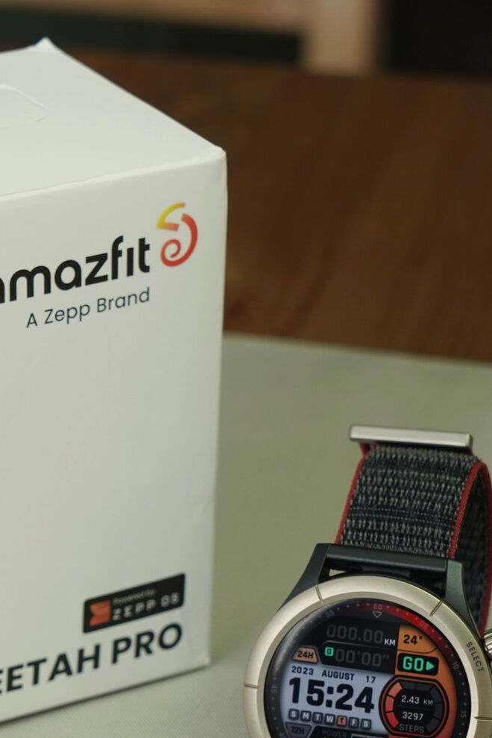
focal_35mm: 128
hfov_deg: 10.7
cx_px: 96
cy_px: 438
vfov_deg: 16.0
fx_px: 2624
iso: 320
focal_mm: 66
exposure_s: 1/125
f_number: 7.1
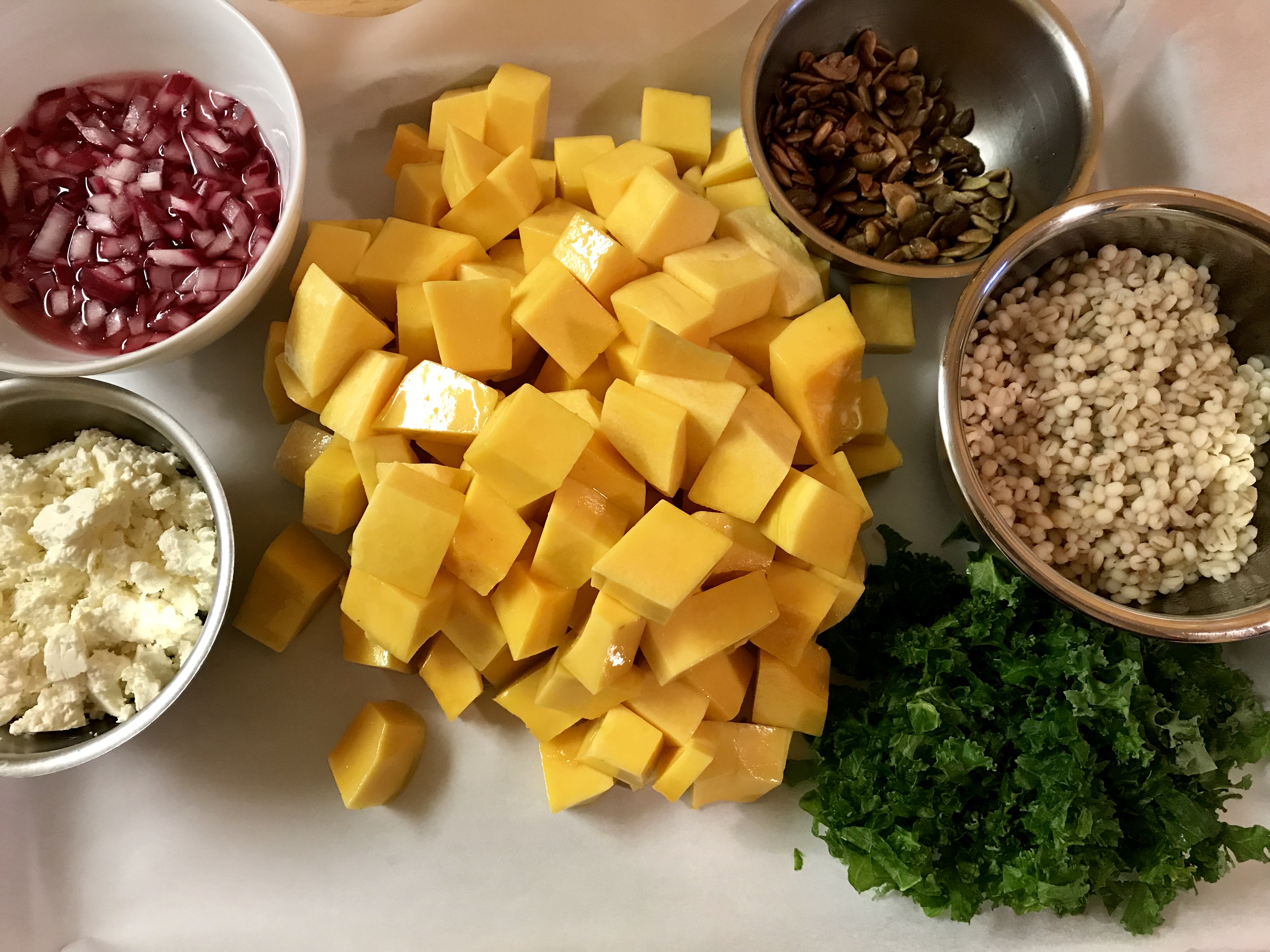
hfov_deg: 63.4
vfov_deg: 49.7
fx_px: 1027
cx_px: 635
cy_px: 476
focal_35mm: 28
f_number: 1.8
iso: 64
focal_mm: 3.99
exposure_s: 1/15
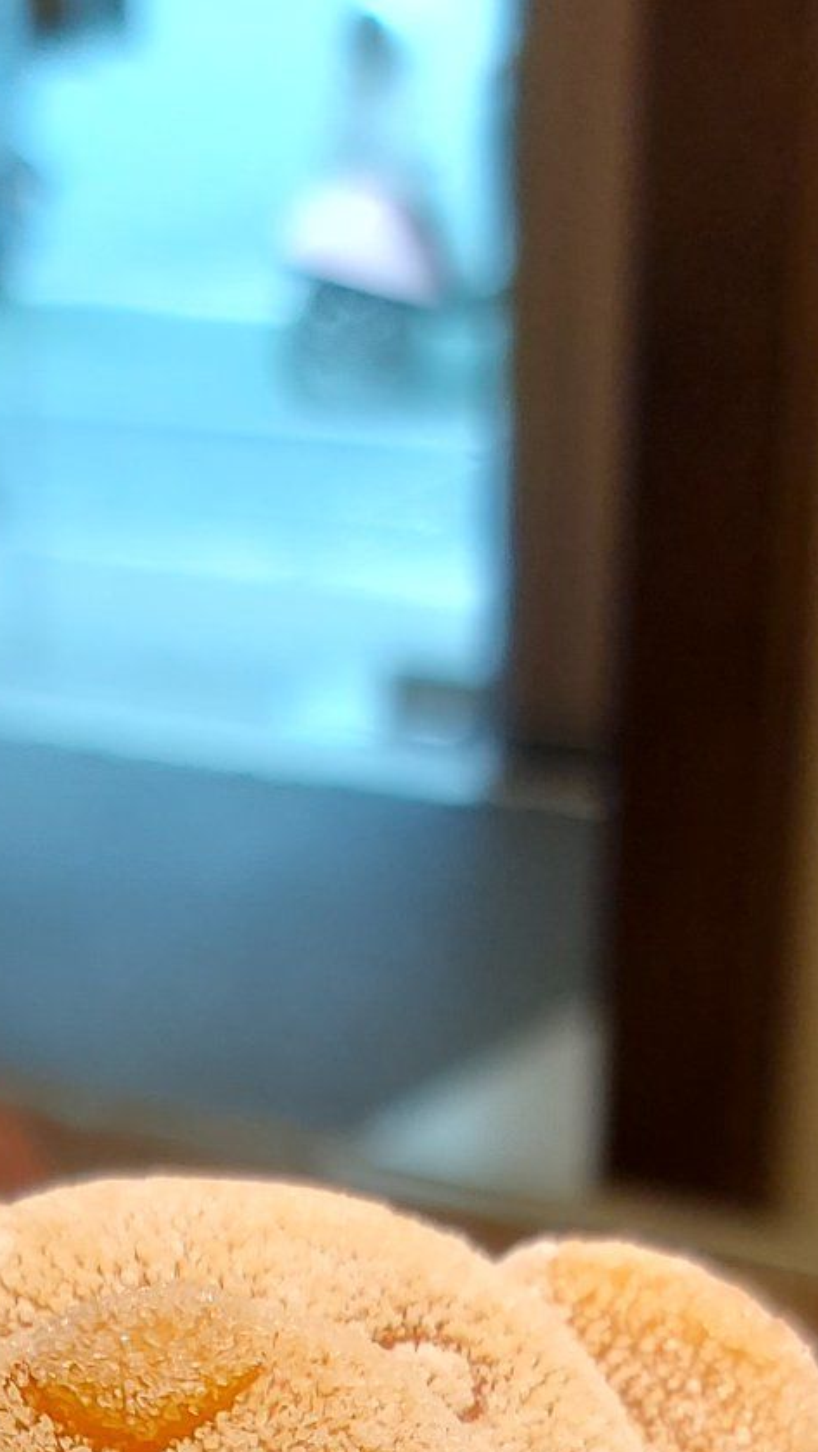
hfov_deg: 14.2
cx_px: 171
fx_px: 3275
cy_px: 2136
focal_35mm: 85
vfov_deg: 21.3
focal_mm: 5.23
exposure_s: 1/50
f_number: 1.8
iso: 64
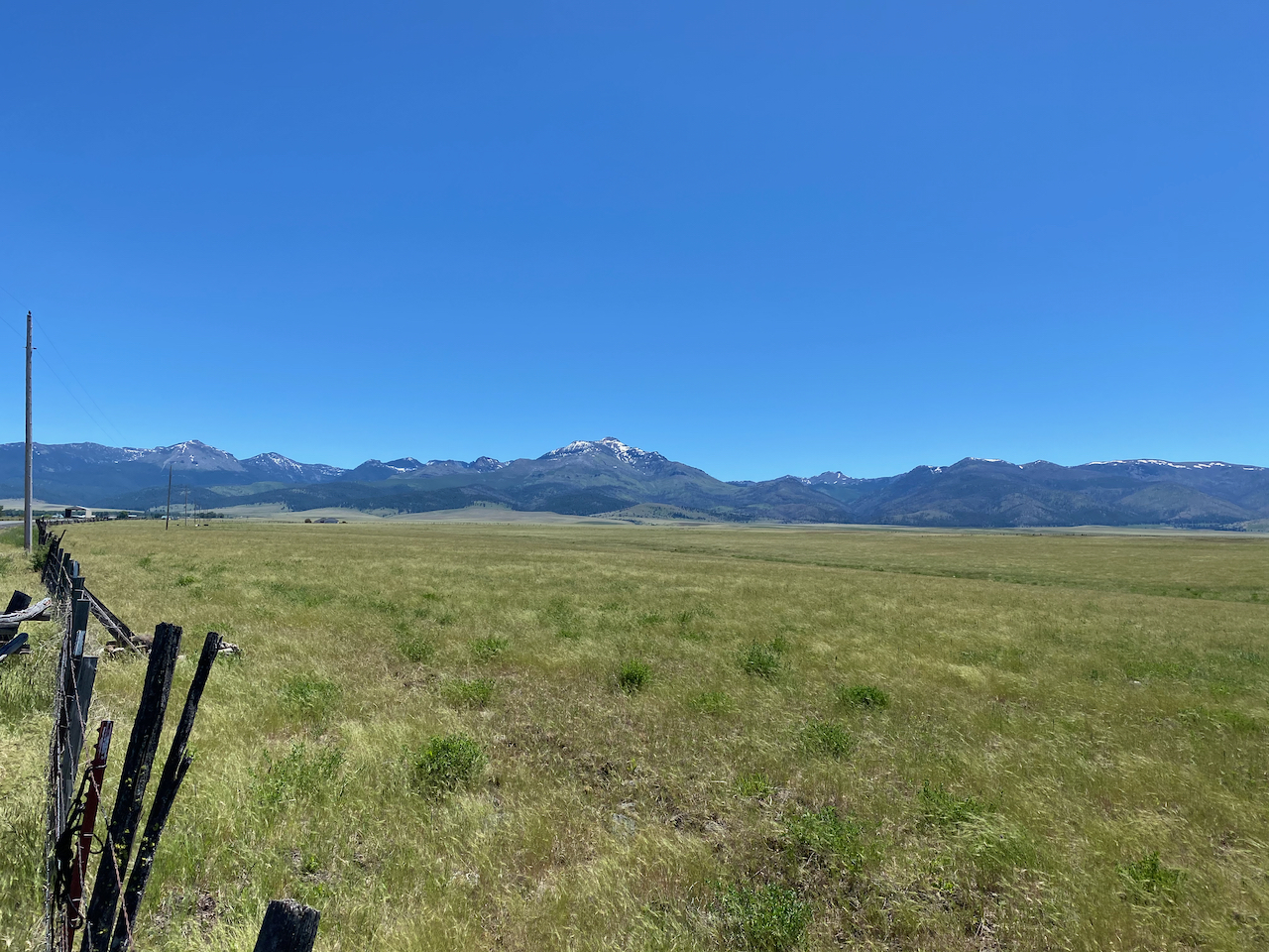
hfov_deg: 67.3
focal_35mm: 26
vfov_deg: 53.1
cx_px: 634
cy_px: 476
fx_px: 953
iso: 32
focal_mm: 4.25
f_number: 1.8
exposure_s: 1/2967
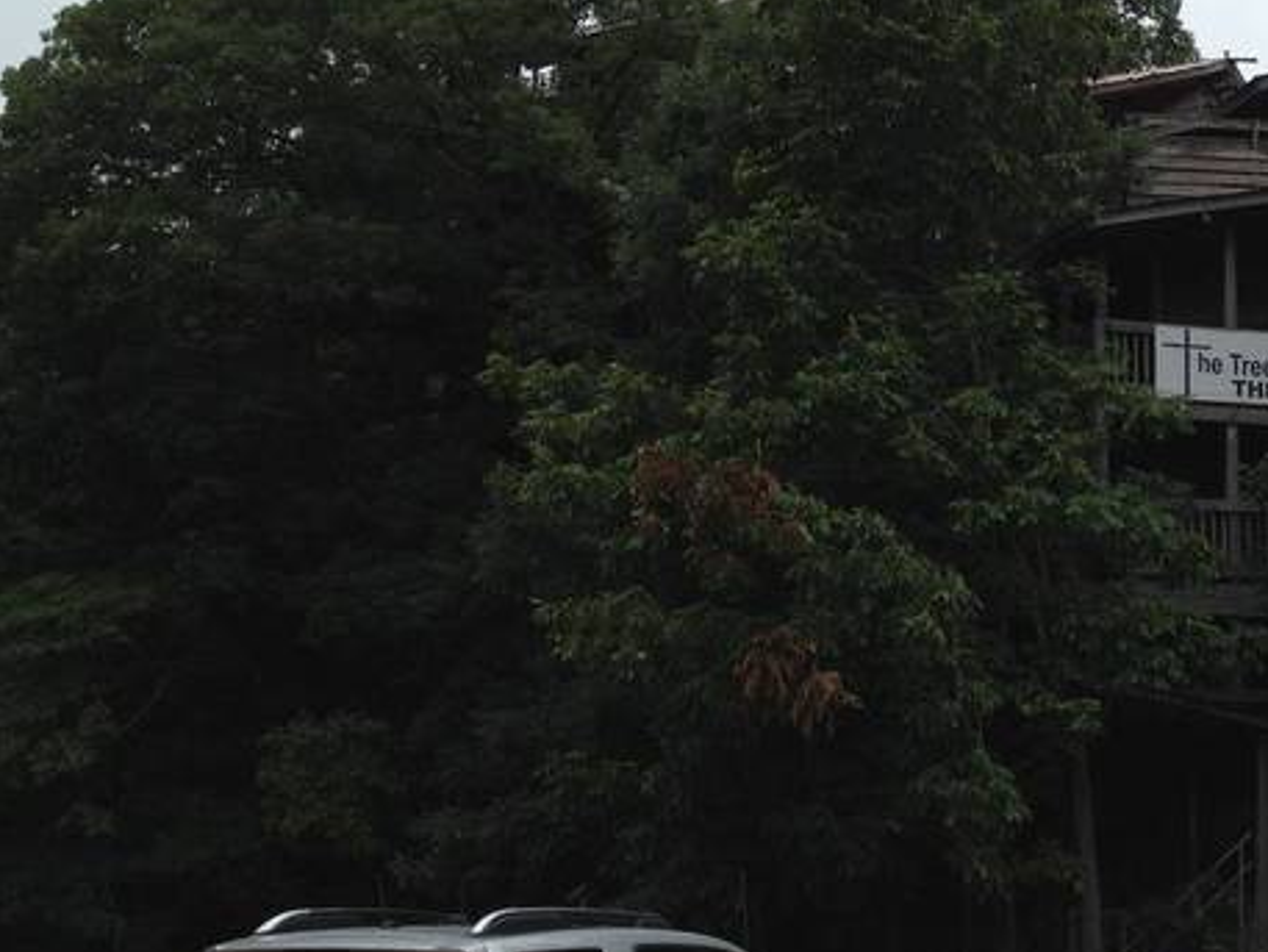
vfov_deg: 23.4
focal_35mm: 62
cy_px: 239
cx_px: 1118
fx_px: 2272
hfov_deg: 30.0
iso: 64
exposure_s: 1/905
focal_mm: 4.28
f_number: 2.4
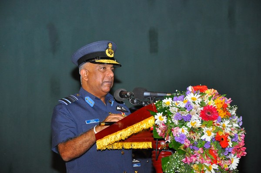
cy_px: 86
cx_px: 130
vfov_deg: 10.1
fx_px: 978
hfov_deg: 15.2
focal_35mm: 135
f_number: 5.6
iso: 1000
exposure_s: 1/100
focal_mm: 90
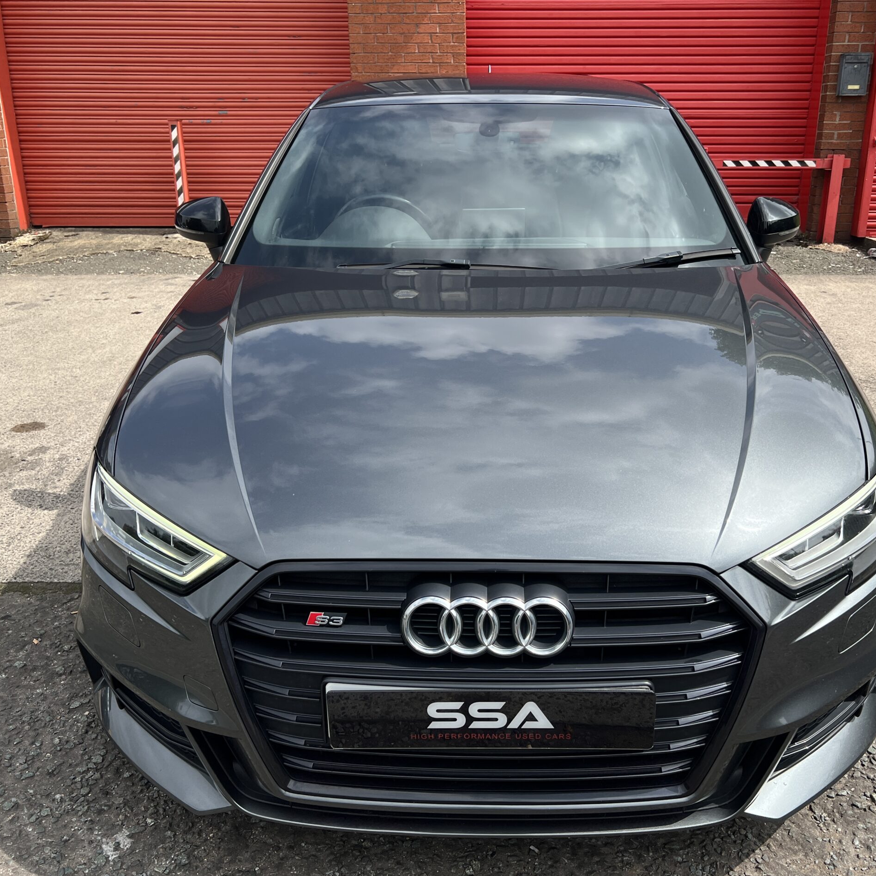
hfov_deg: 52.5
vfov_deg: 52.5
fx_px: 888
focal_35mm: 31
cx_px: 466
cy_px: 442
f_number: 1.5
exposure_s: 1/3257
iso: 50
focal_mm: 5.7
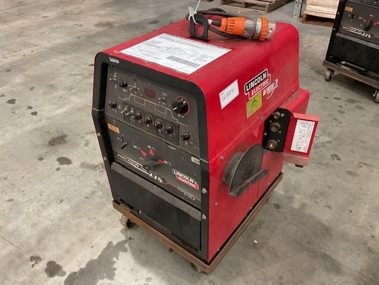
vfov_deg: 48.2
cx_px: 190
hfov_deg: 61.7
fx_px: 318
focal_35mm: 29
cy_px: 142
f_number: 1.8
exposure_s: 1/33
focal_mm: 3
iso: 200
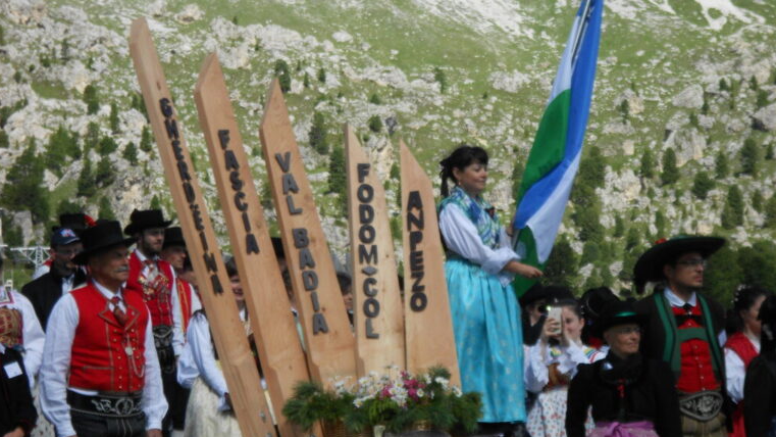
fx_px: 2942
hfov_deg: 15.0
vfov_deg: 8.5
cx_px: 385
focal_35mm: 143
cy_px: 237
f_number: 6.5
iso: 80
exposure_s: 1/320
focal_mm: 23
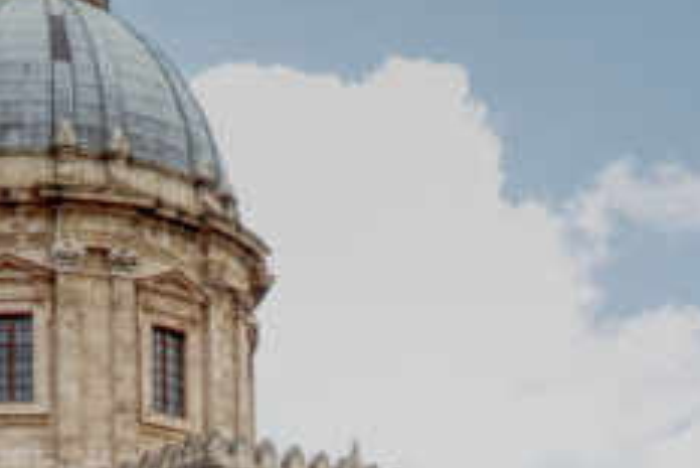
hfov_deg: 16.5
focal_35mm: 124
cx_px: 377
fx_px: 2413
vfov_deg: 10.2
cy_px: 957
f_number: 8
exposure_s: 1/200
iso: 200
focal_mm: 16
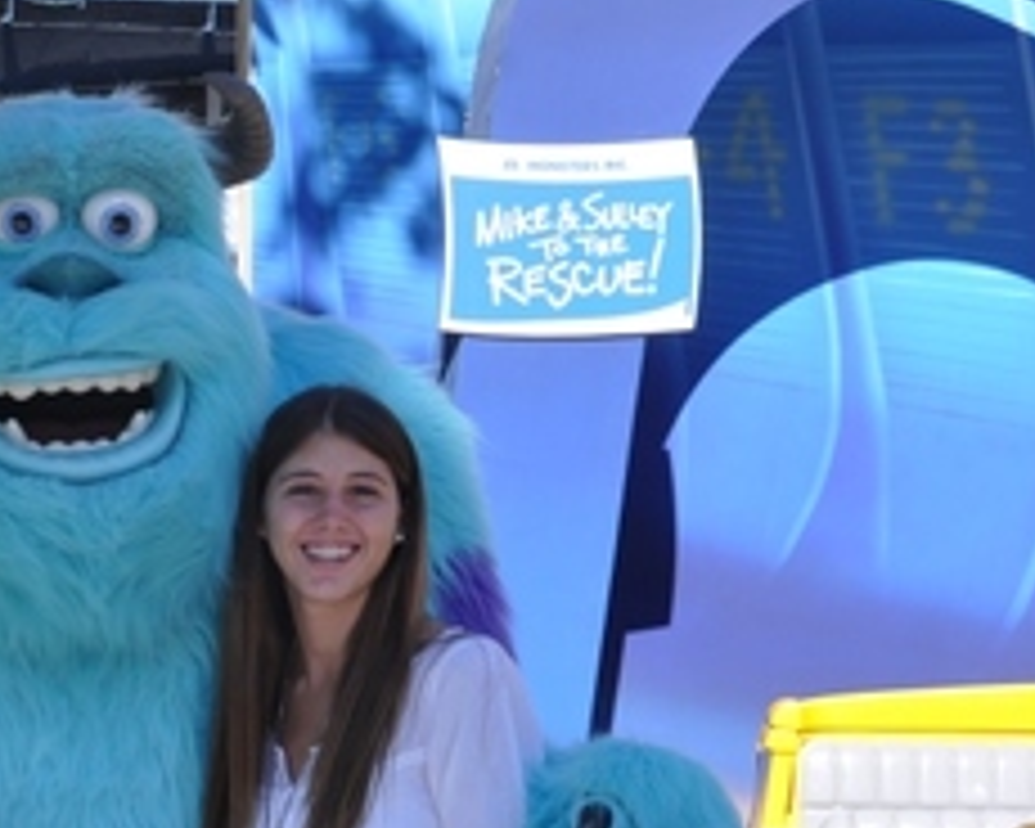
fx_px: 3829
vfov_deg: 12.3
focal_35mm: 125
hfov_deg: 15.1
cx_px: -4
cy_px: 695
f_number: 9
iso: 200
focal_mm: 32
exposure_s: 1/320
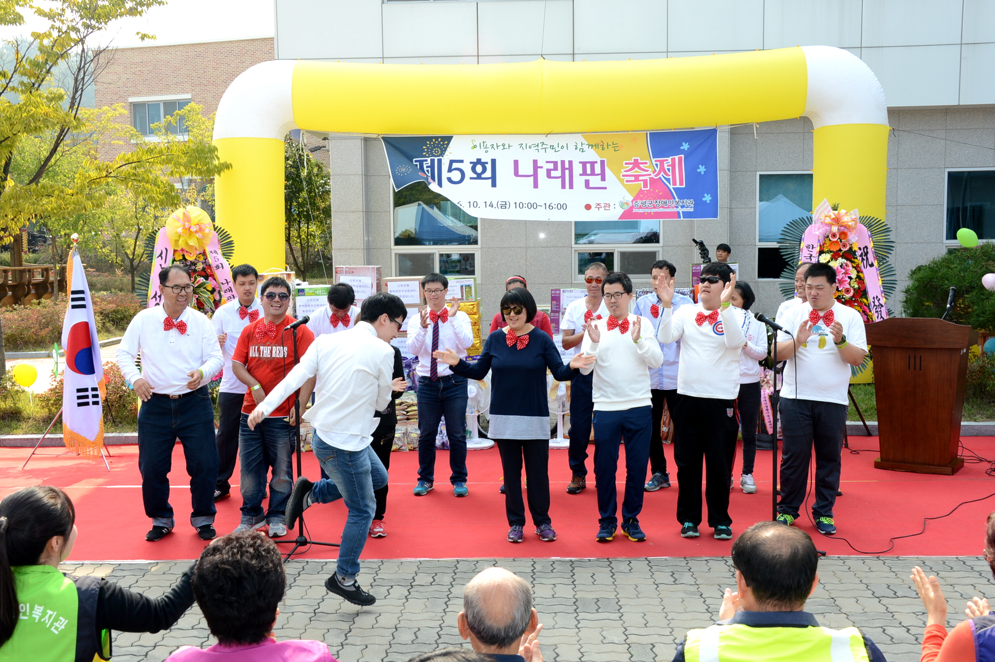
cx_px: 498
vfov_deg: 35.0
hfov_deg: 50.7
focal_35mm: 38
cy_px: 331
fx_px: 1050
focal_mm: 38
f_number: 11
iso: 800
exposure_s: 1/250
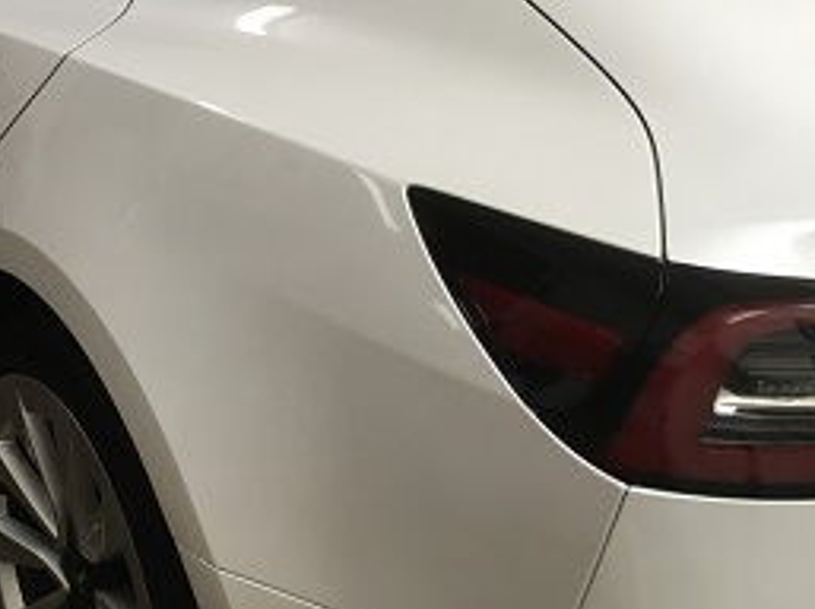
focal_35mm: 52
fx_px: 1223
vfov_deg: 27.5
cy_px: 141
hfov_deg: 36.4
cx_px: 260
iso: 32
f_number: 2.2
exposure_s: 1/30
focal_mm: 4.15
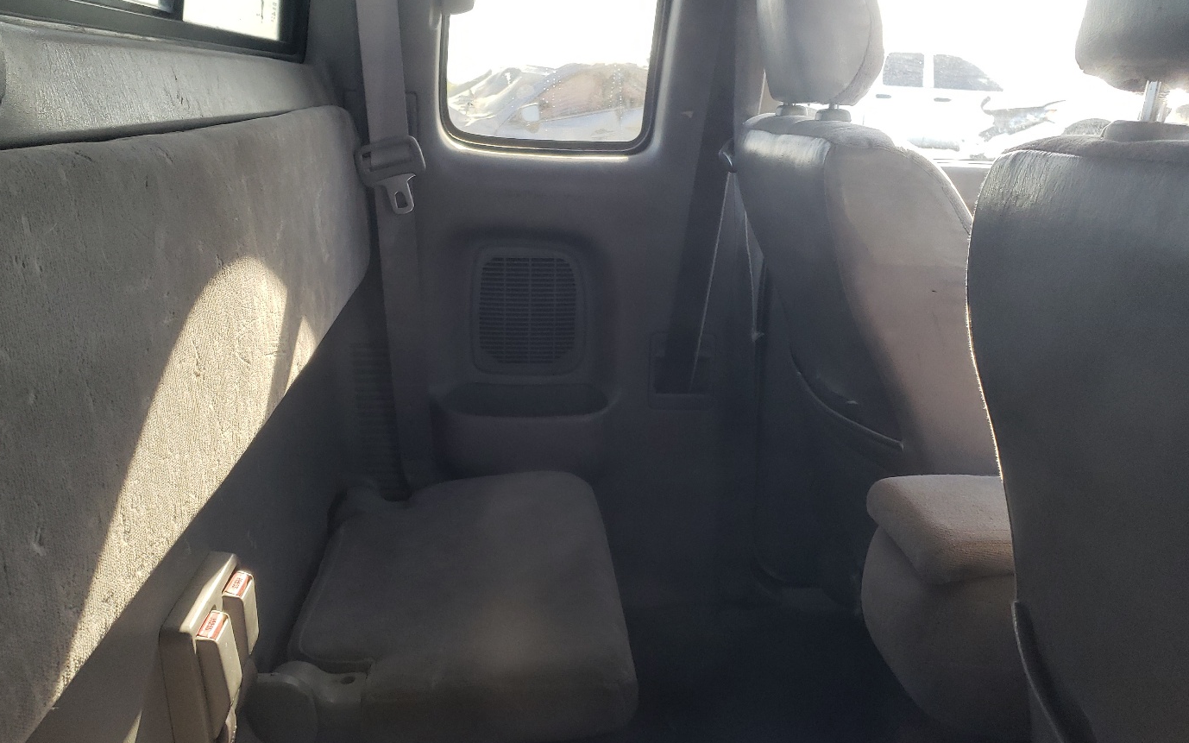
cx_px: 548
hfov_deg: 59.6
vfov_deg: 39.4
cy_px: 362
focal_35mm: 32
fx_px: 1037
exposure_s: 1/100
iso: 88
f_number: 1.5
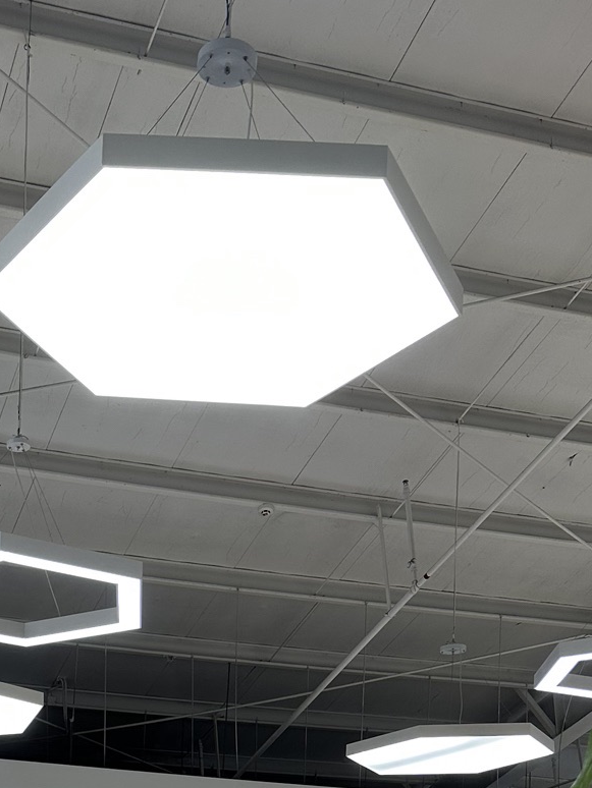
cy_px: 994
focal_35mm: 62
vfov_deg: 26.9
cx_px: 60
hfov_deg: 23.1
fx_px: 1413
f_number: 1.78
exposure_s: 1/100
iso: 64
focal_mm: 6.86
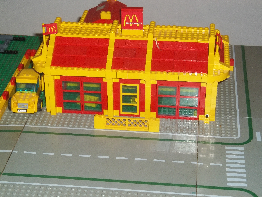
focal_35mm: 86
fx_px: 651
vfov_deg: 17.2
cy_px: 98
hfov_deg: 22.8
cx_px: 131
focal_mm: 15.4
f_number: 4.5
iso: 160
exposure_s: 1/50
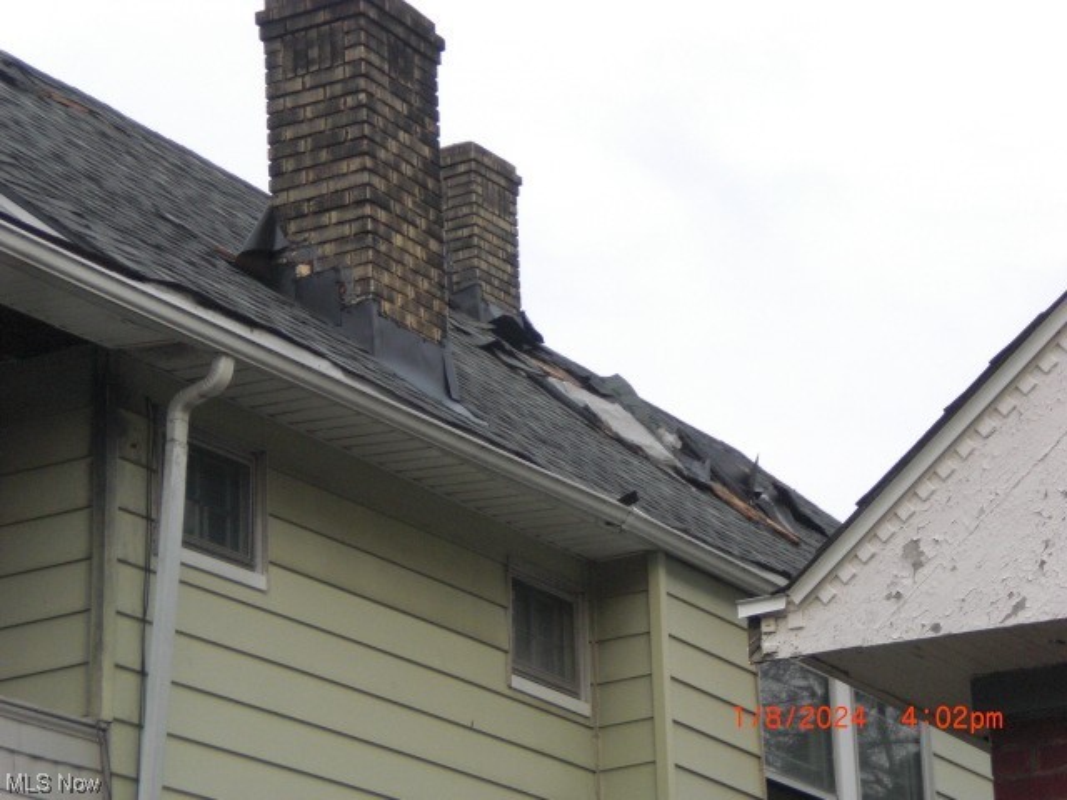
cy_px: 400
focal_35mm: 114
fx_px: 3514
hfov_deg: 17.3
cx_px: 534
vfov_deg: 13.0
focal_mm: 18.9
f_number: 5.9
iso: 200
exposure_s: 1/160
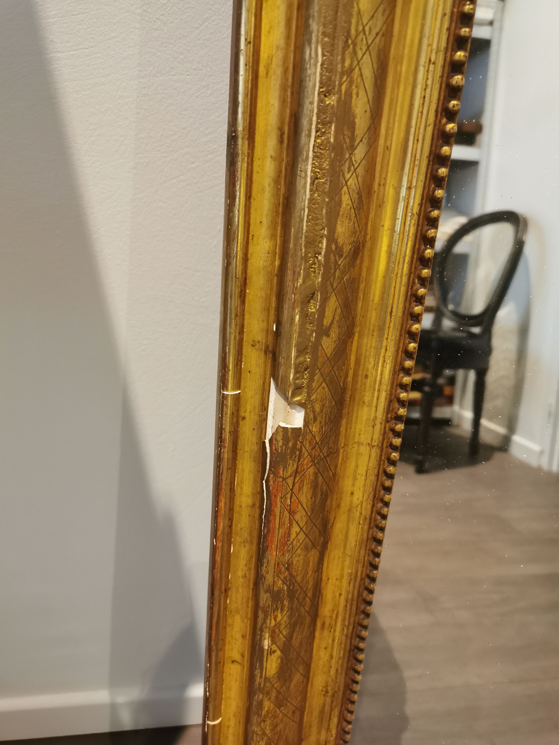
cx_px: 280
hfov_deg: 51.4
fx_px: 581
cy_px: 372
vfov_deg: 65.3
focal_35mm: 27
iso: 500
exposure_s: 1/33.3
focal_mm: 5.58
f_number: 1.8
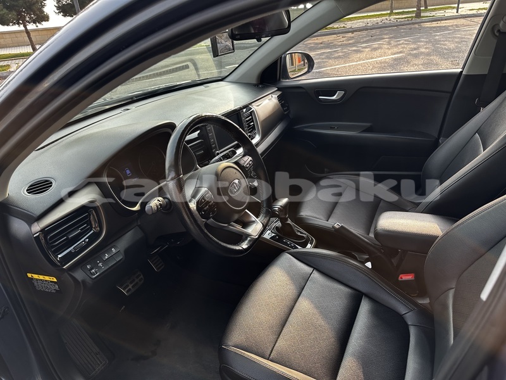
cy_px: 190
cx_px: 253
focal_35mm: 24
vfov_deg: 56.8
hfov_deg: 71.6
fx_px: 351
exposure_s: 1/401
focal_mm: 6.86
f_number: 1.78
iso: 80
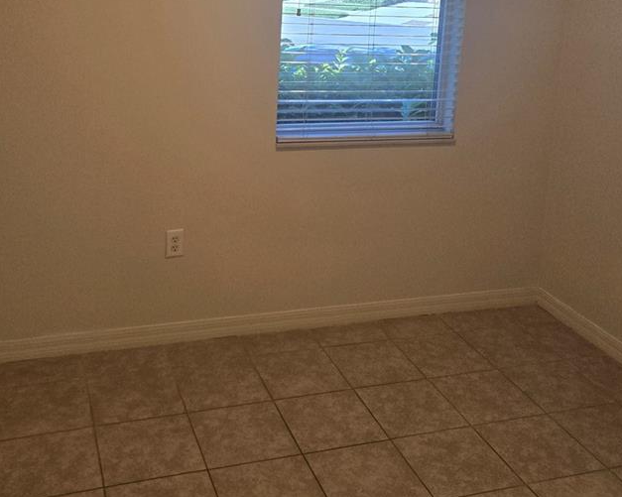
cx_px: 286
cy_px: 64
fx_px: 791
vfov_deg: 33.3
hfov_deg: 42.9
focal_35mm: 43
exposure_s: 1/120
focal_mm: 5.4
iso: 200
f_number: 1.8
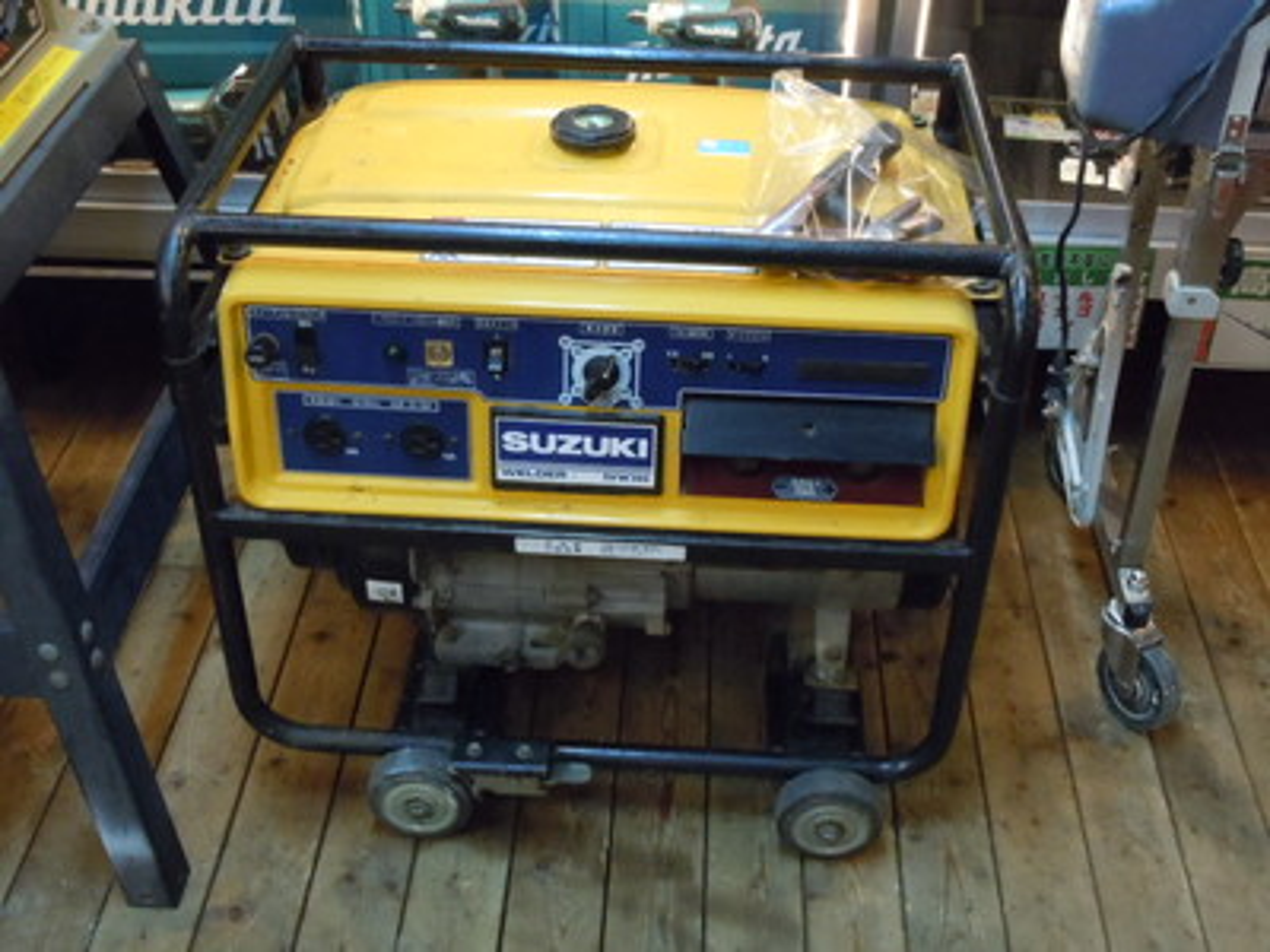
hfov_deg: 42.1
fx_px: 1651
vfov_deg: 32.2
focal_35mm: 45
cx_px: 635
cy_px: 476
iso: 800
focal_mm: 8.1
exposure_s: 1/25
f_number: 4.6
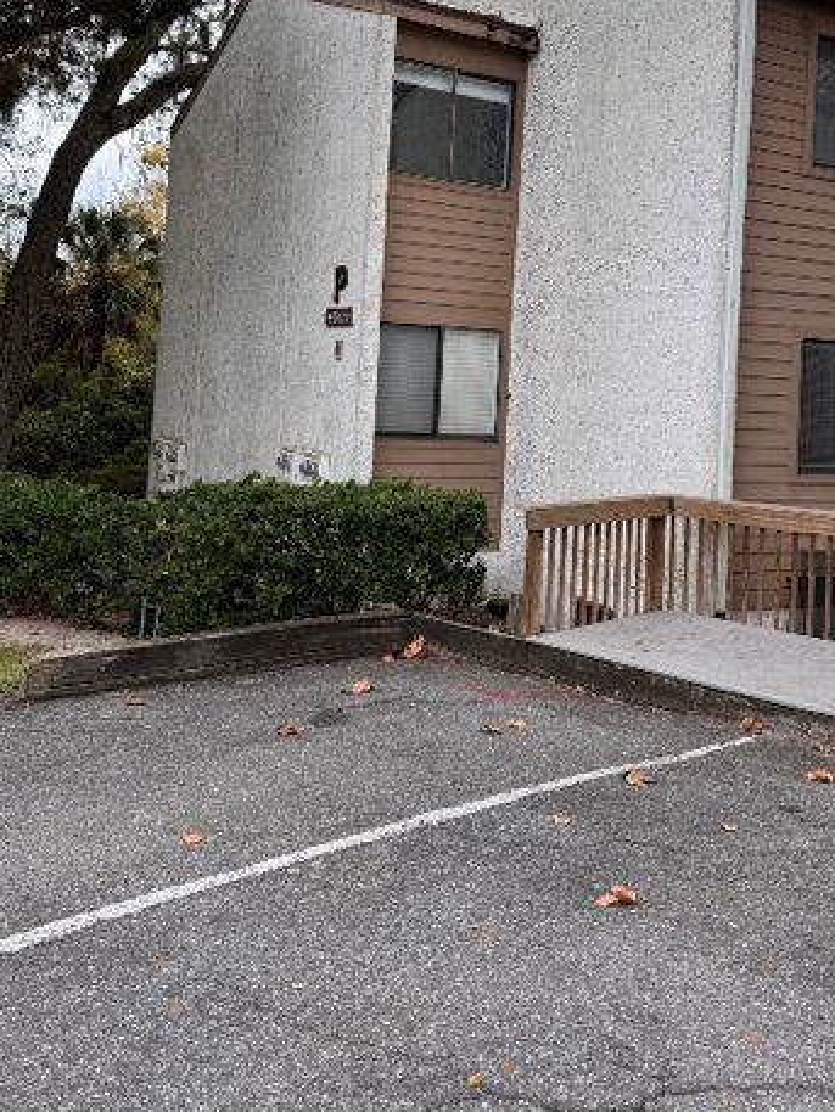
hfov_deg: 40.6
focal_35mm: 35
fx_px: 1125
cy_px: 325
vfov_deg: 51.1
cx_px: 489
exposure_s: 1/693
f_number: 1.78
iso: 80
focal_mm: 6.76
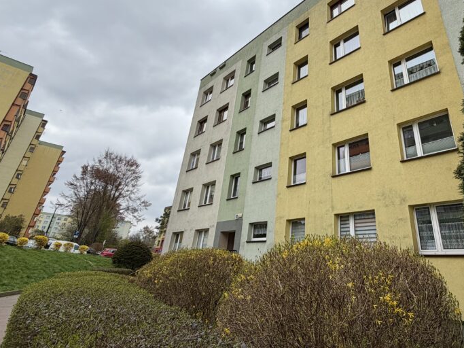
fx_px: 281
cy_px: 130
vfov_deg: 62.5
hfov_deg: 77.1
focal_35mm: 21
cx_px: 300
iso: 40
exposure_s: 1/585
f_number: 2.2
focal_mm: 2.22
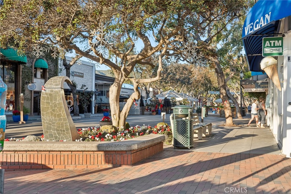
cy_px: 97
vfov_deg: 39.9
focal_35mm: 33
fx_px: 267
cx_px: 146
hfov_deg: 57.2
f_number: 8
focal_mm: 33
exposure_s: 1/100
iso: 100
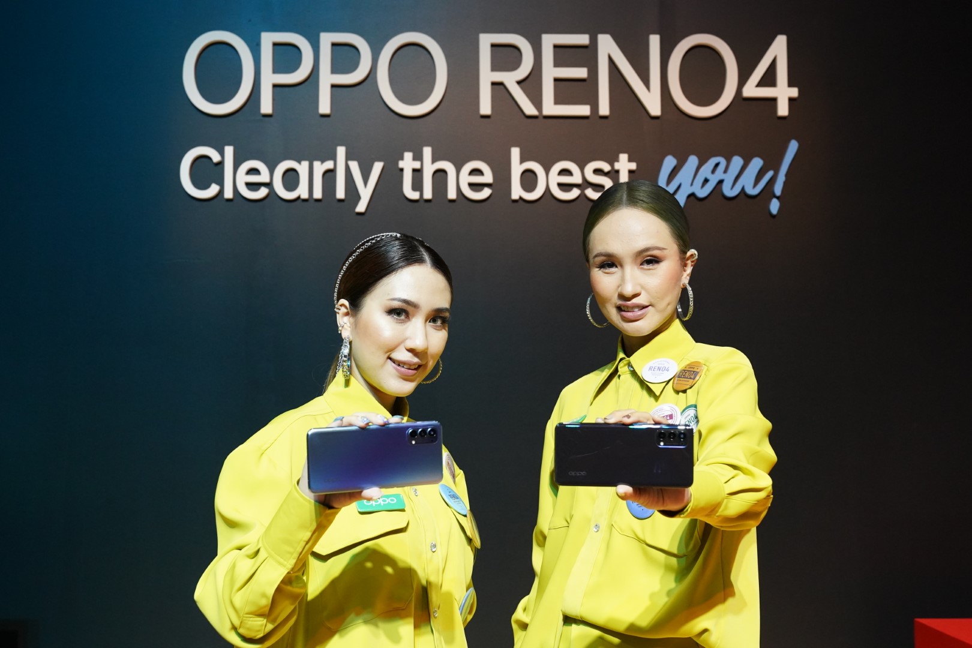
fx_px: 1215
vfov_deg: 29.9
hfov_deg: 43.6
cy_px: 324
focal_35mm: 45
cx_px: 486
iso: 5000
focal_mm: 45
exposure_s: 1/160
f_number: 6.3
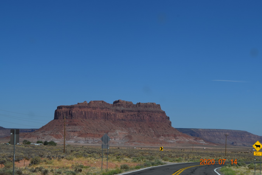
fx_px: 600
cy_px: 88
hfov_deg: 24.6
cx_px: 131
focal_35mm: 82
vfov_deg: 16.6
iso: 200
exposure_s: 1/500
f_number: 11
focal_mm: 55
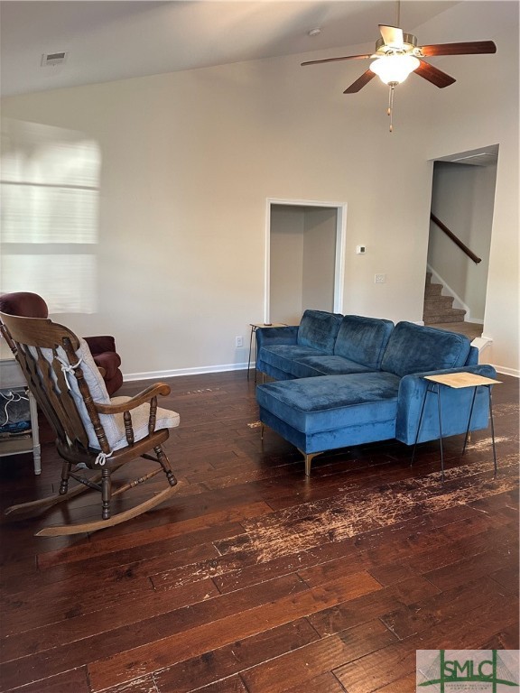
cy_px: 346
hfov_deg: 56.8
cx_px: 260
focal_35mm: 24
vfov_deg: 71.6
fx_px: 481
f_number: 1.78
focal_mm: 6.86
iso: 320
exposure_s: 1/60
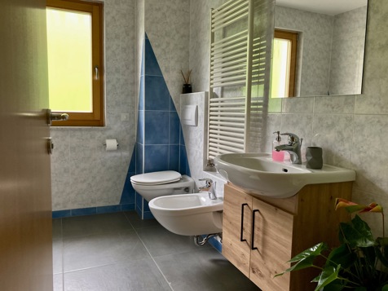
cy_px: 146
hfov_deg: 63.4
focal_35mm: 28
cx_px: 194
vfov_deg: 49.7
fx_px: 314
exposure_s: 1/60
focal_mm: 3.99
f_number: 1.8
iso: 160
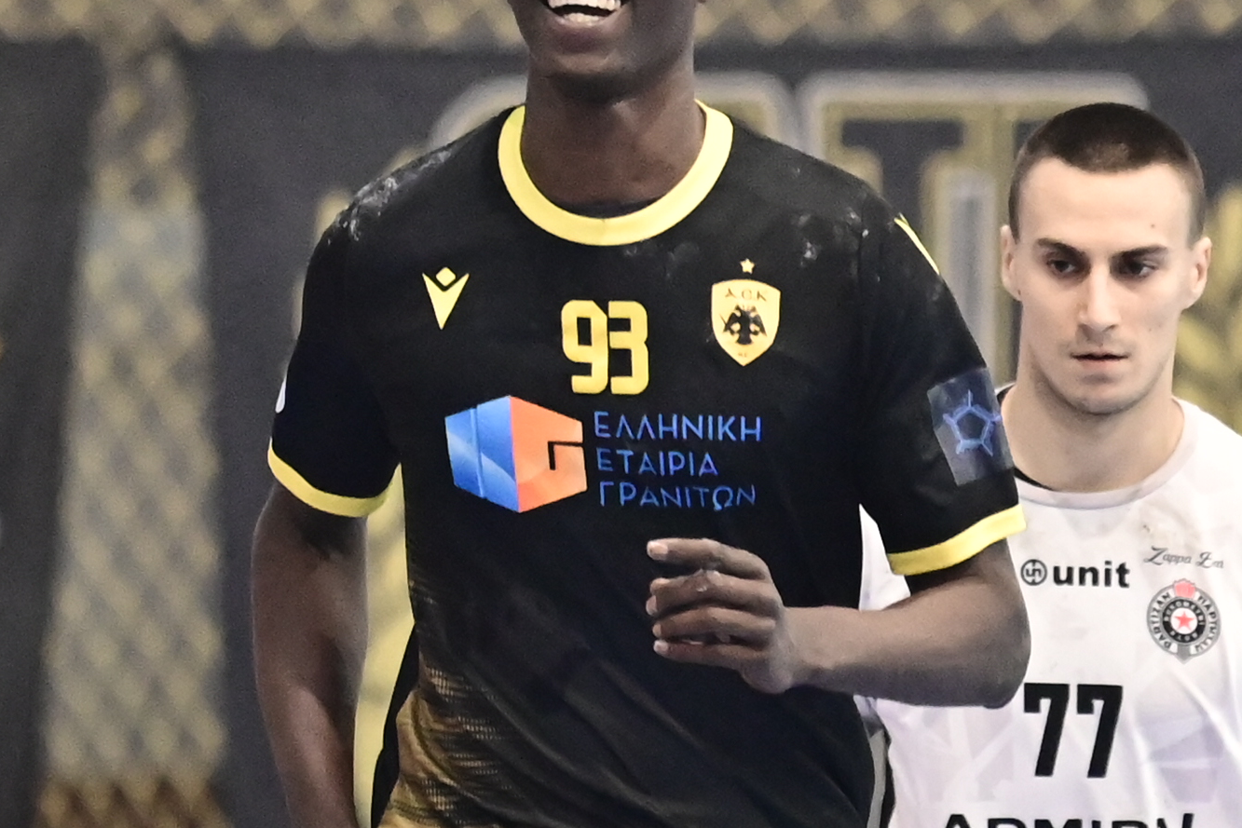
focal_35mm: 360
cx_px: 601
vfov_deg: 3.8
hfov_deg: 5.7
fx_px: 12420
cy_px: 374
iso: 2500
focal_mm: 200
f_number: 2.8
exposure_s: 1/640
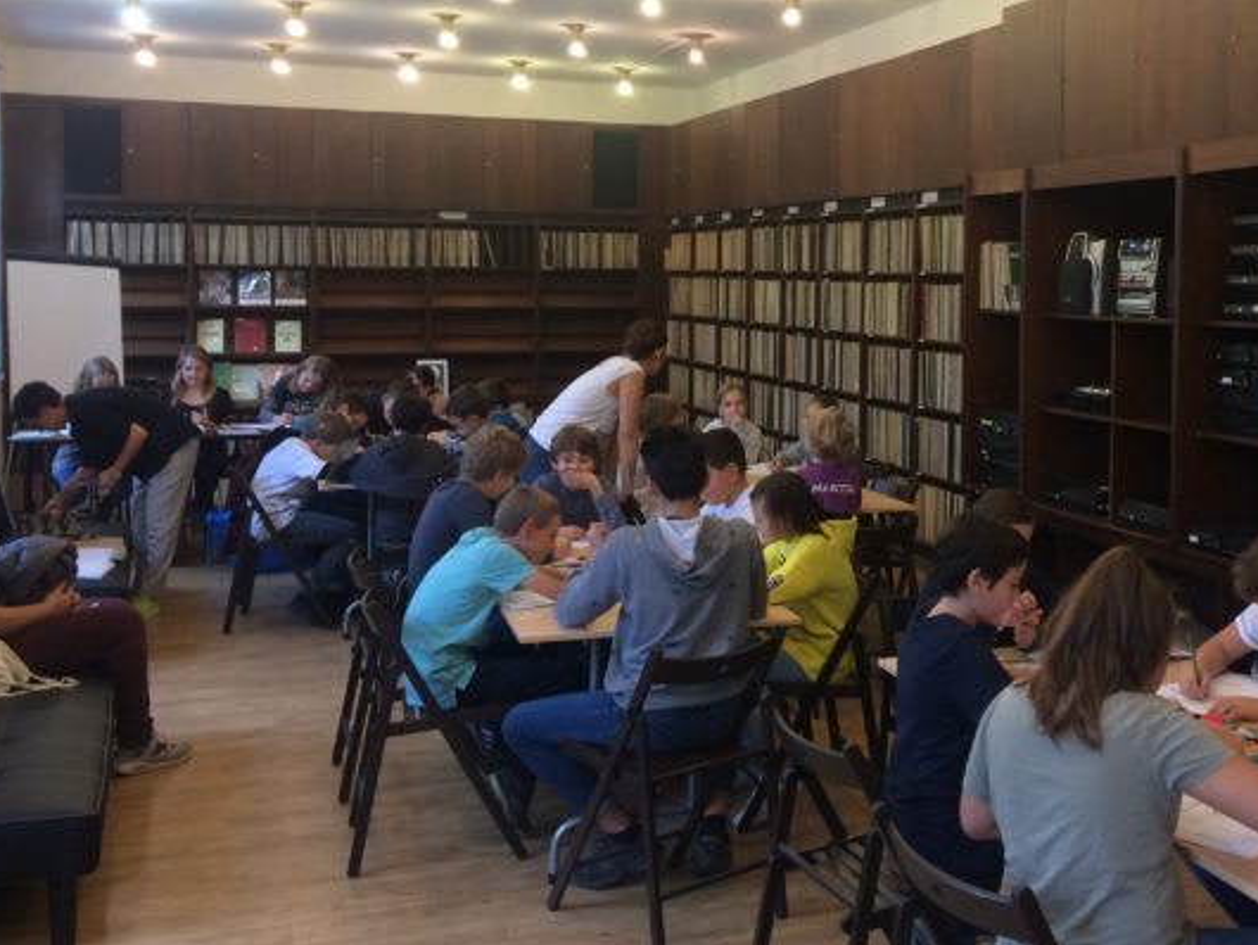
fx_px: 1527
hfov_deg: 44.0
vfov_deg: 34.2
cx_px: 862
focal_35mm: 42
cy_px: 340
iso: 100
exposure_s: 1/33
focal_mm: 4.15
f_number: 2.2
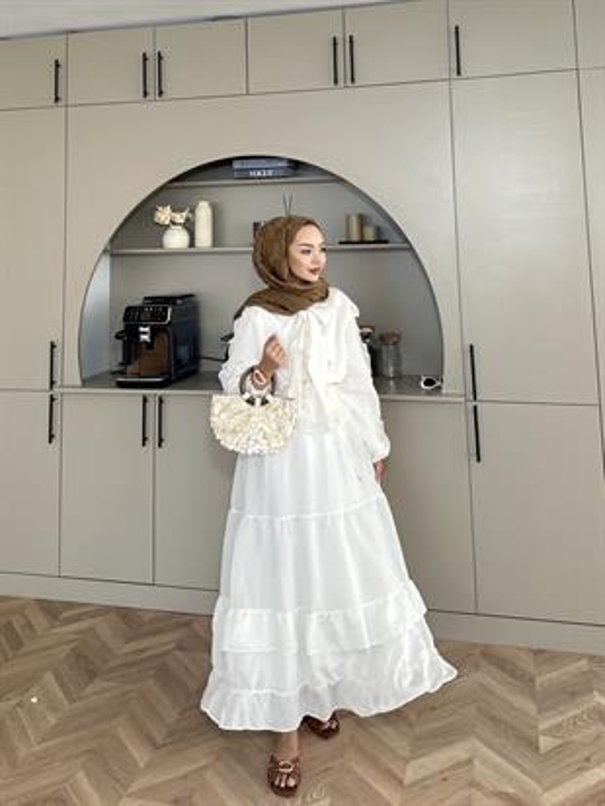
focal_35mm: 24
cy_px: 403
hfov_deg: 56.8
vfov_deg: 71.6
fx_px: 559
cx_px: 302
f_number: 1.78
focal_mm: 6.86
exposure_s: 1/121
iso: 125
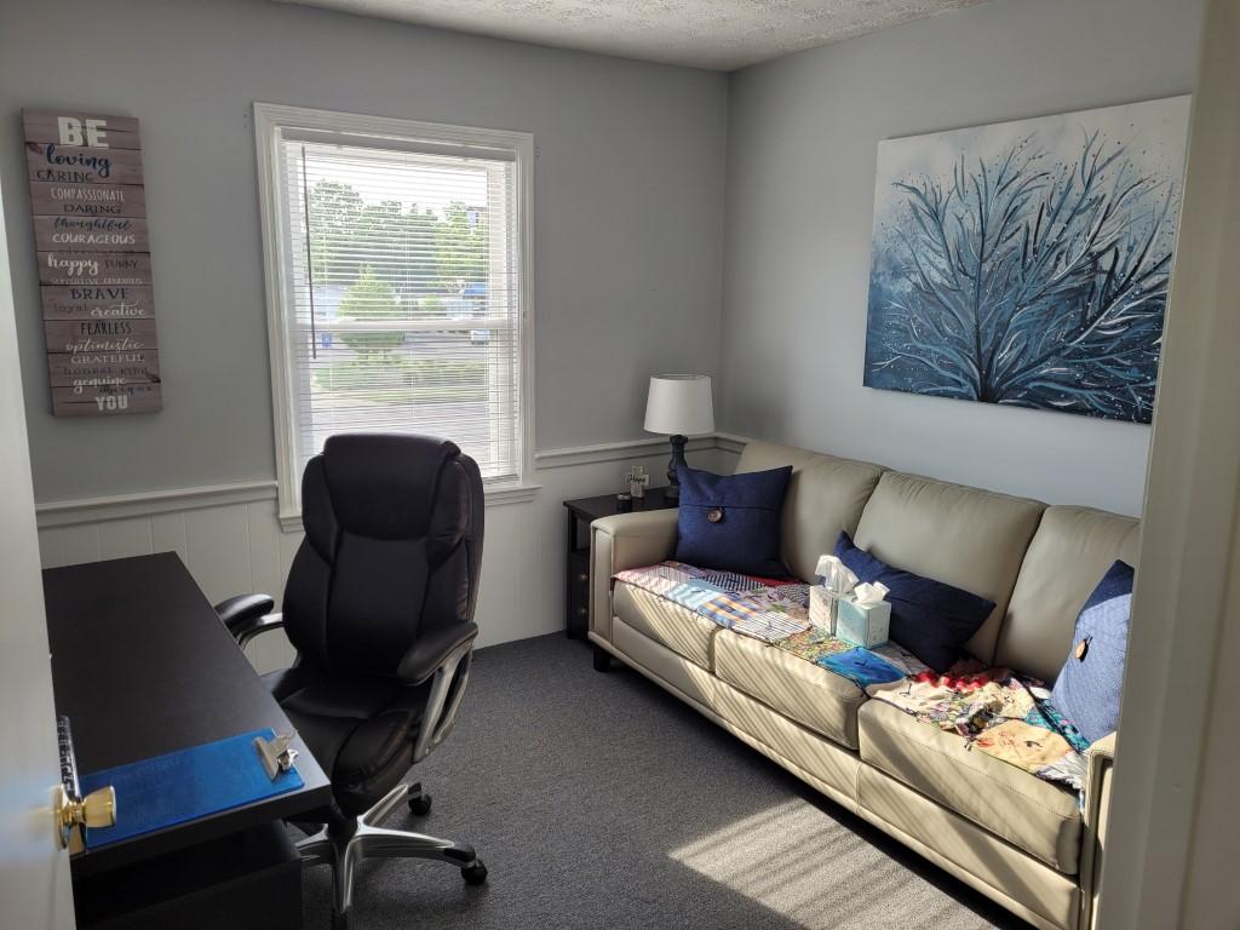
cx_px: 620
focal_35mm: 26
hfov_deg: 67.3
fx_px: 931
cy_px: 465
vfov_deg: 53.1
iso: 40
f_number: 1.8
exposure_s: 1/119
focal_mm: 5.4
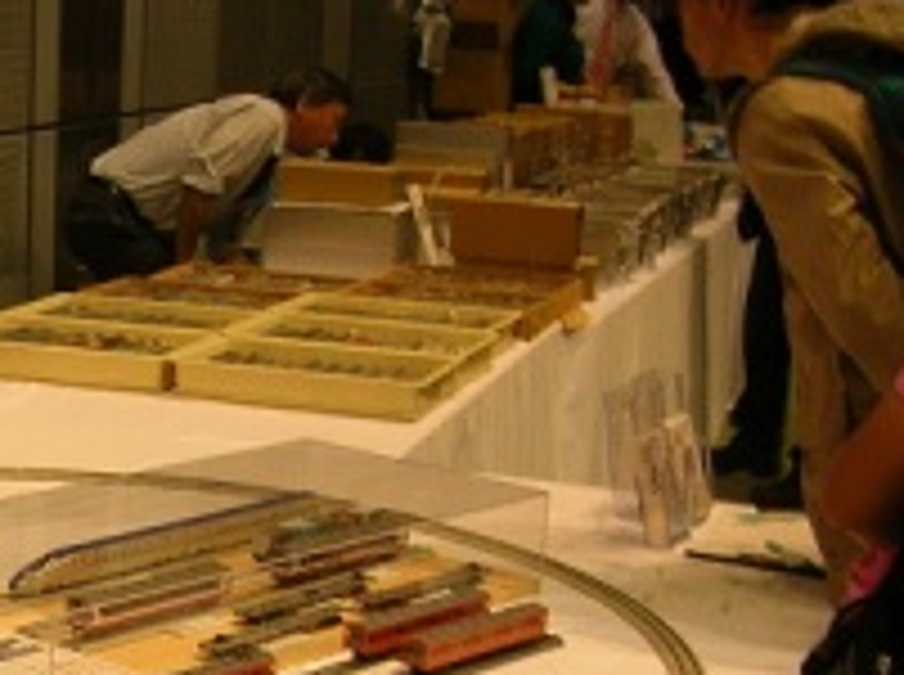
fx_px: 2268
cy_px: 657
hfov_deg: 21.2
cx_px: -135
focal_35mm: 87
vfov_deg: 16.6
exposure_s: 1/17.6
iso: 50
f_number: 2.8
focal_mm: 5.8
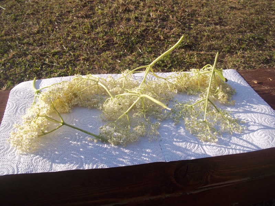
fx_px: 286
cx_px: 138
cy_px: 103
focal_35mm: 36
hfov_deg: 51.4
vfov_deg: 39.7
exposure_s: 1/100
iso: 80
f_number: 8
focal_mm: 6.5
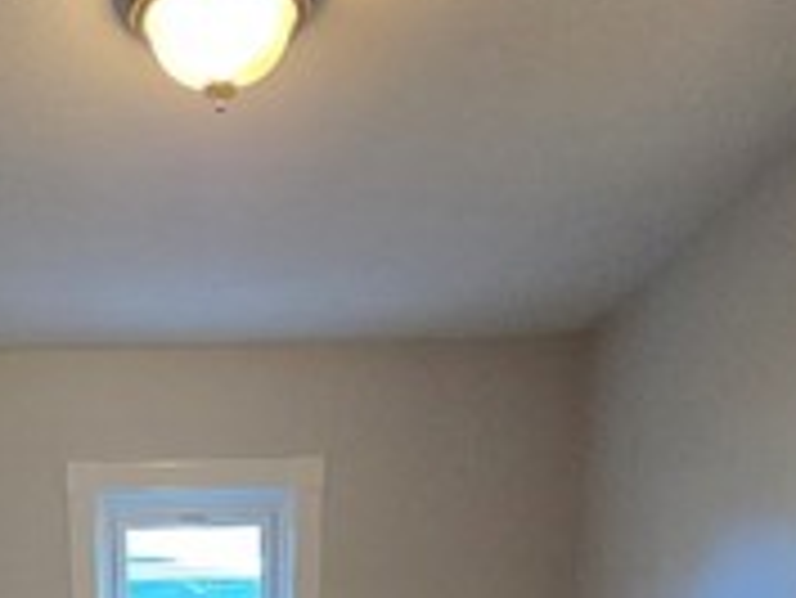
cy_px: 976
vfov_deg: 22.8
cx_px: 139
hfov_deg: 38.6
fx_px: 1082
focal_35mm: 47
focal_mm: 1.7
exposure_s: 1/60
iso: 320
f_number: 2.2
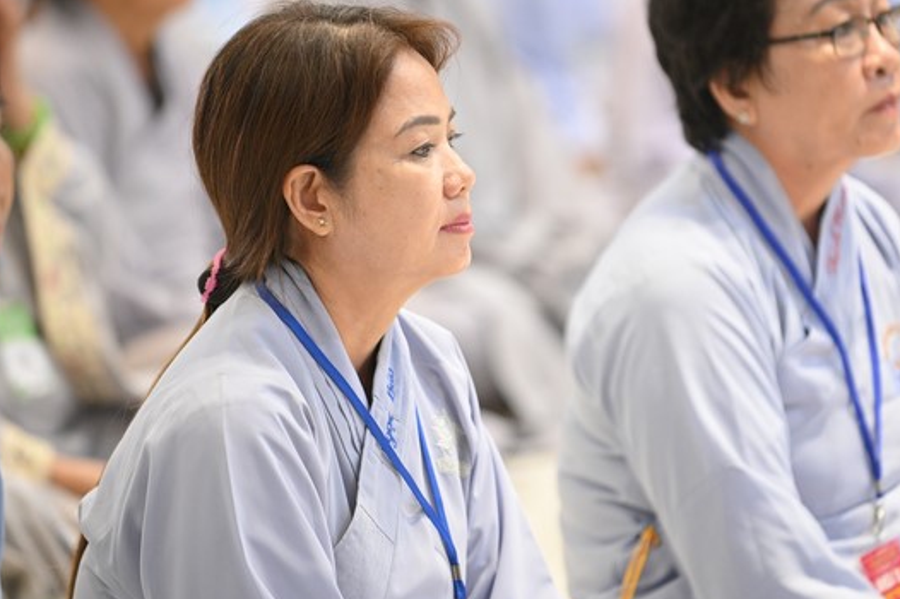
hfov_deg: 8.3
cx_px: 484
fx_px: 6171
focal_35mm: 247
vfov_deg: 5.6
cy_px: 274
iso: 4000
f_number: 3.2
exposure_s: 1/160
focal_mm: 200
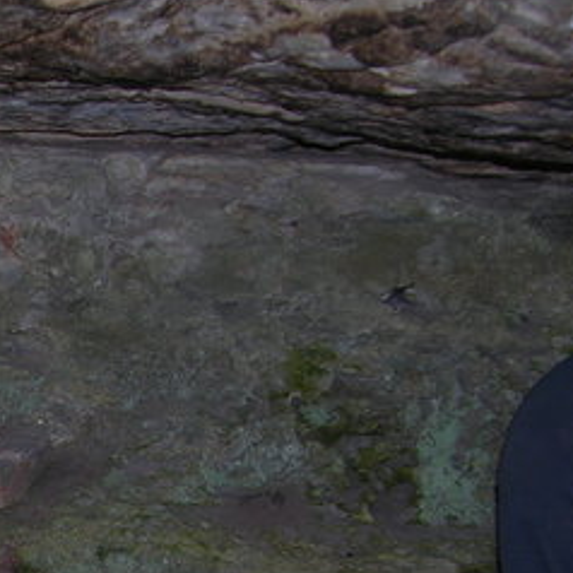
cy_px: 534
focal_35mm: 104
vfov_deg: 16.5
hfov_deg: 15.5
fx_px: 1948
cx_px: -277
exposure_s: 1/30
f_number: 3.2
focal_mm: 8.9
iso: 50
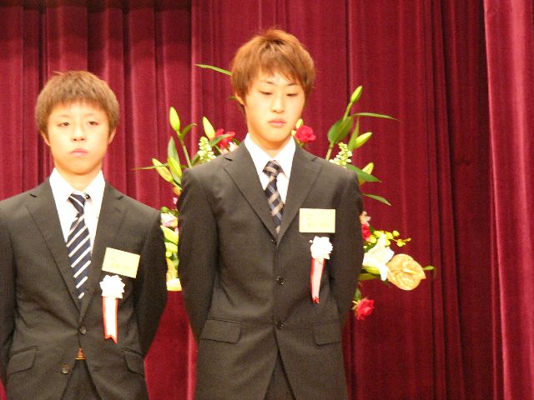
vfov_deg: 9.3
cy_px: 200
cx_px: 267
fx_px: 2468
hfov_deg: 12.3
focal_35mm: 160
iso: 200
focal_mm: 26.7
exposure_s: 1/13
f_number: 2.8
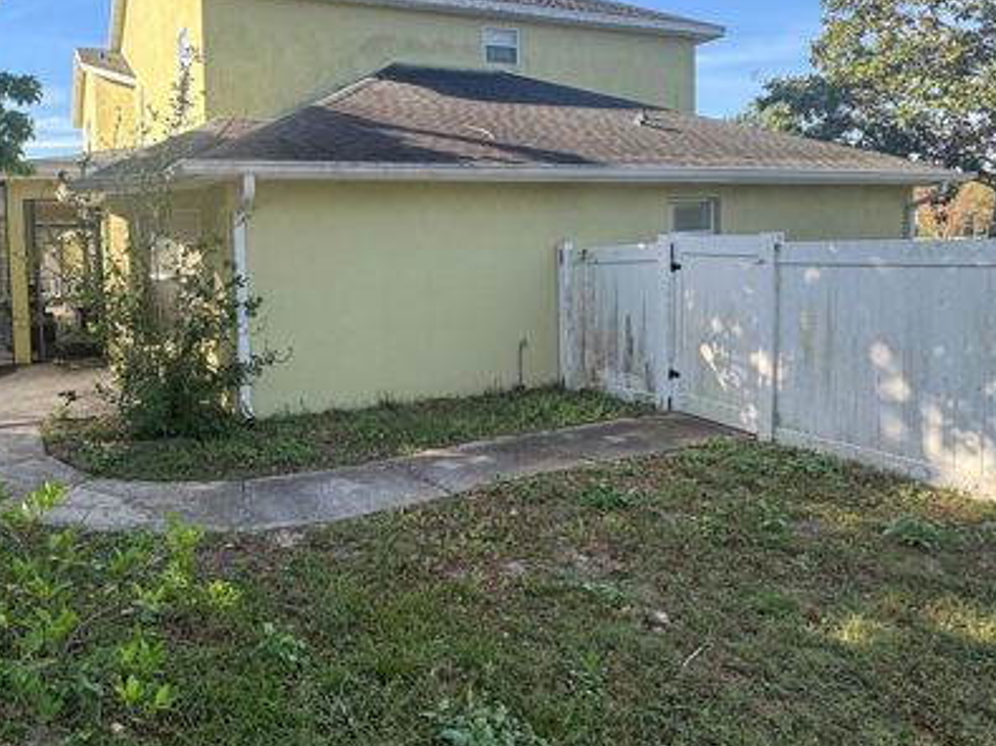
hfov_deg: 66.6
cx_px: 296
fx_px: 719
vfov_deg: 54.4
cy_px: 290
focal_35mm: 25
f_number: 2.2
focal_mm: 2.22
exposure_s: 1/317
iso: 40
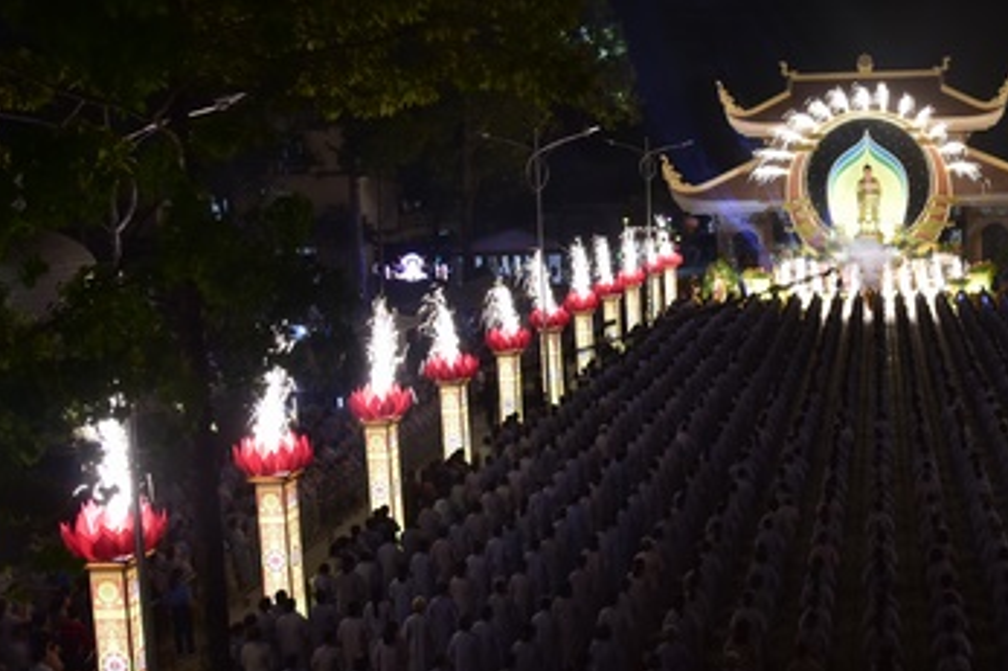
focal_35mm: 45
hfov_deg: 41.0
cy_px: 253
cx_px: 863
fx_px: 1259
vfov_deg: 29.7
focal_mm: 24
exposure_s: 1/5
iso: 640
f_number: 10
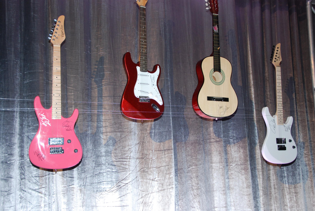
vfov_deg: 33.1
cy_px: 106
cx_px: 158
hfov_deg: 47.9
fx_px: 355
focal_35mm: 40
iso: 640
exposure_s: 1/60
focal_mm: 27
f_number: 6.3
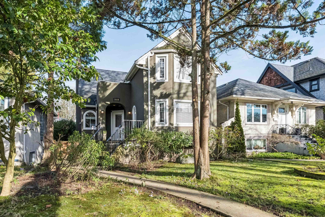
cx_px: 162
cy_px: 108
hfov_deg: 81.2
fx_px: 190
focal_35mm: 21
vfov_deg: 59.5
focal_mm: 21
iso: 400
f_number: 10
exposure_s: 1/200
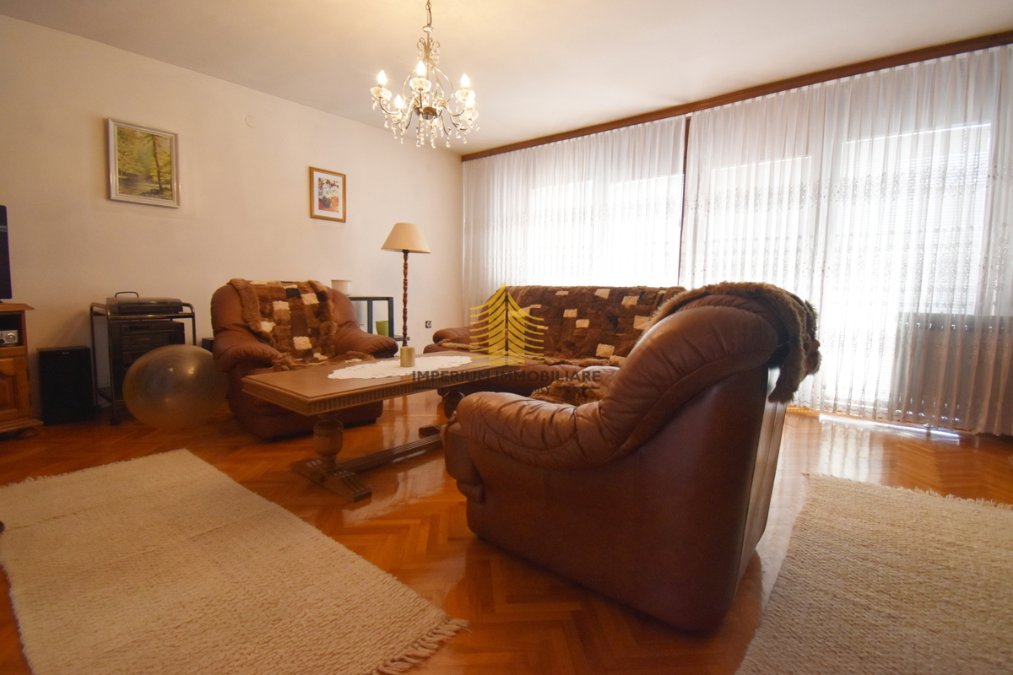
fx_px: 422
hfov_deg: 100.4
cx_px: 506
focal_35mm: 15
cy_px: 338
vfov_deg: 77.3
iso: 1000
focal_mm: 10
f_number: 4.5
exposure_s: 1/125
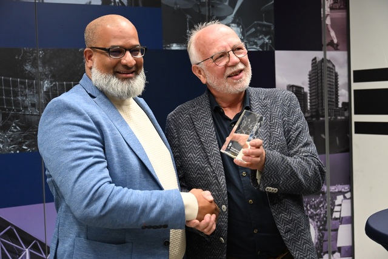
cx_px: 194
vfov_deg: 24.2
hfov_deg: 35.6
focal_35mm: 56
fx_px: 604
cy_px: 130
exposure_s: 1/125
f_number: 5.6
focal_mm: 56
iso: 4000
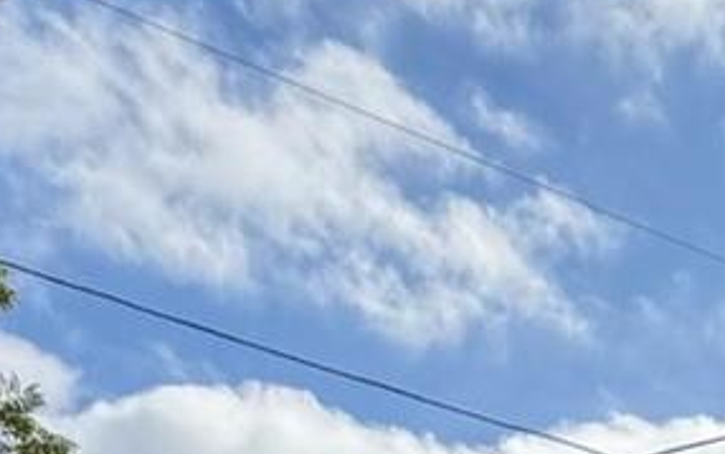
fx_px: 1641
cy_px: 1162
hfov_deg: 24.7
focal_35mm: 83
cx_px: 527
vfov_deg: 12.0
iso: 32
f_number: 2.2
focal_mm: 2.22
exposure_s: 1/1399
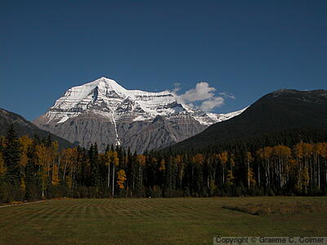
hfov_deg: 52.6
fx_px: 331
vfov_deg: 40.7
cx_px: 164
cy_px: 122
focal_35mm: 35
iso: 100
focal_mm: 9.2
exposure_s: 1/583
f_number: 8
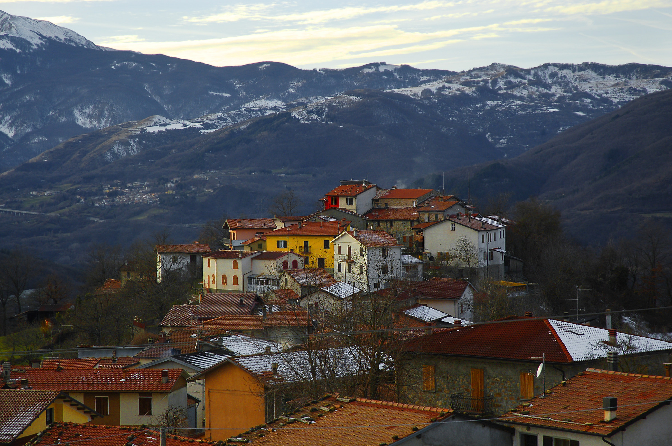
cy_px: 223
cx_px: 336
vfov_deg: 13.0
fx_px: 1958
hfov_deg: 19.5
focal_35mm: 105
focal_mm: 70
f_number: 6.3
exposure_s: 1/320
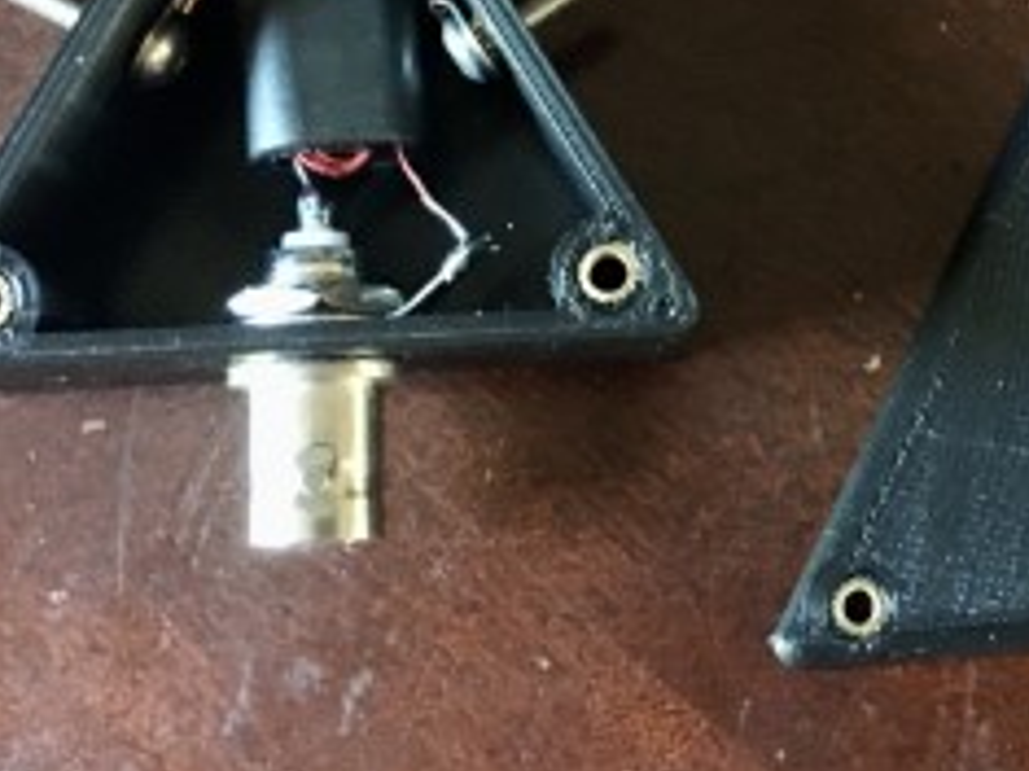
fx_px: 2347
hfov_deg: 24.3
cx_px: 832
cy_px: 83
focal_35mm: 79
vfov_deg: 18.4
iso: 400
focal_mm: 4.15
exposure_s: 1/15
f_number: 2.2
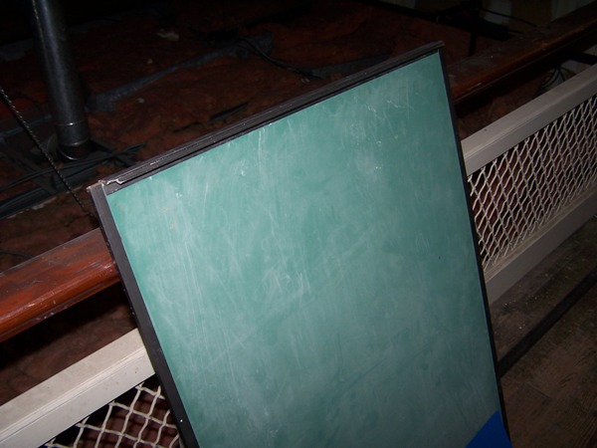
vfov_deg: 37.7
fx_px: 655
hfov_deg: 49.0
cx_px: 298
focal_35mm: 38
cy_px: 224
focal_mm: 6.3
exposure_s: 1/60
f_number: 2.8
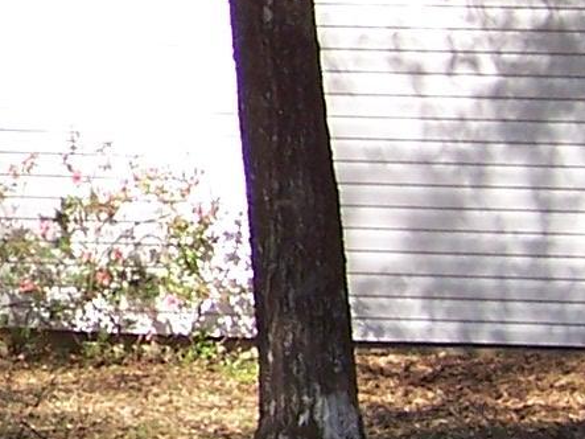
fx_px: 3734
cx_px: -329
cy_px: -30
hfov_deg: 8.7
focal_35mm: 221
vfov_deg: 6.7
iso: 80
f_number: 2.8
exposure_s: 1/320
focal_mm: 6.3
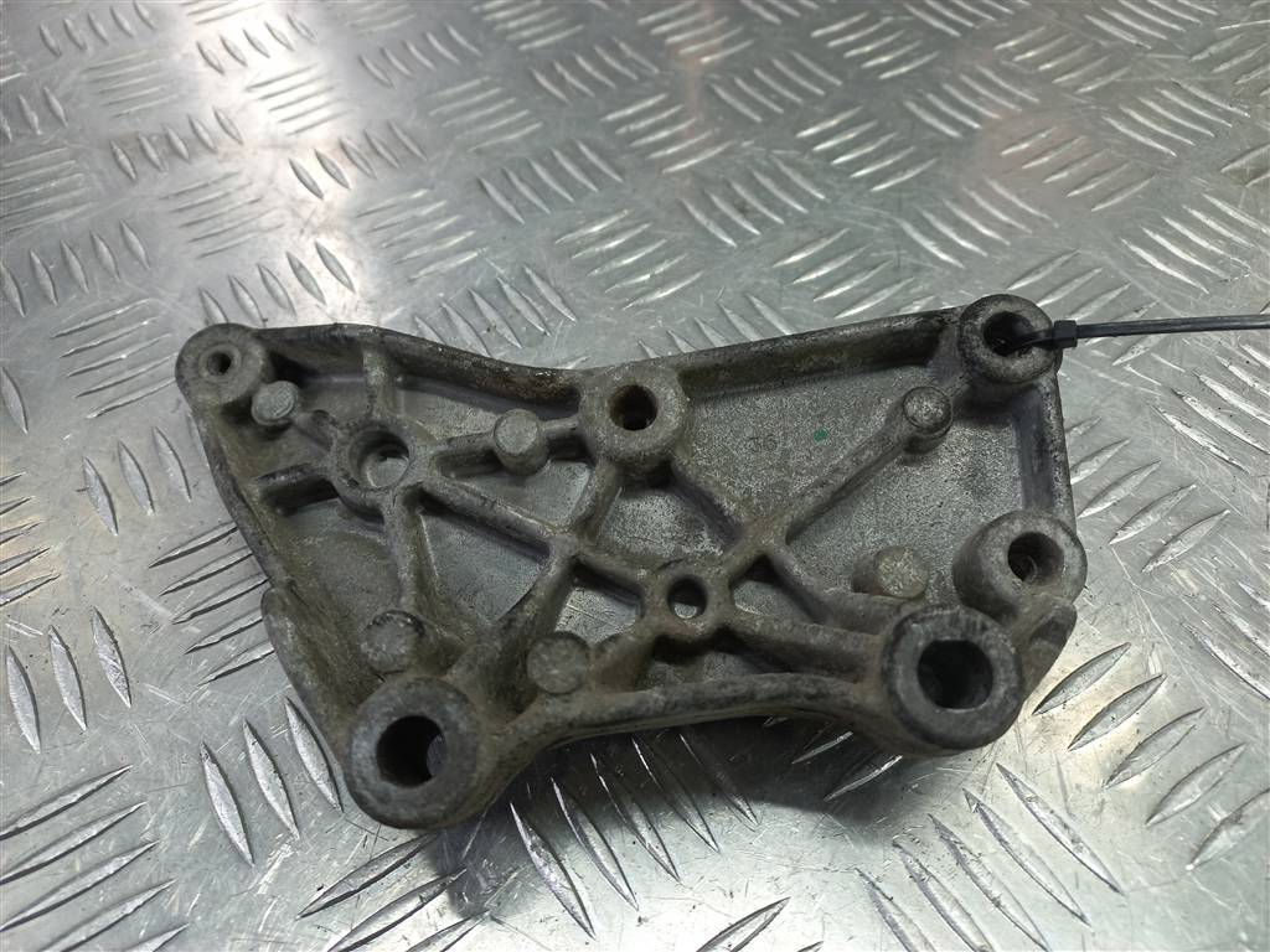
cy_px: 476
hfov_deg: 69.4
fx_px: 917
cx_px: 635
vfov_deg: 54.9
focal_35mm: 25
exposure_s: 1/50
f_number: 1.8
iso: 50
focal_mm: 4.6
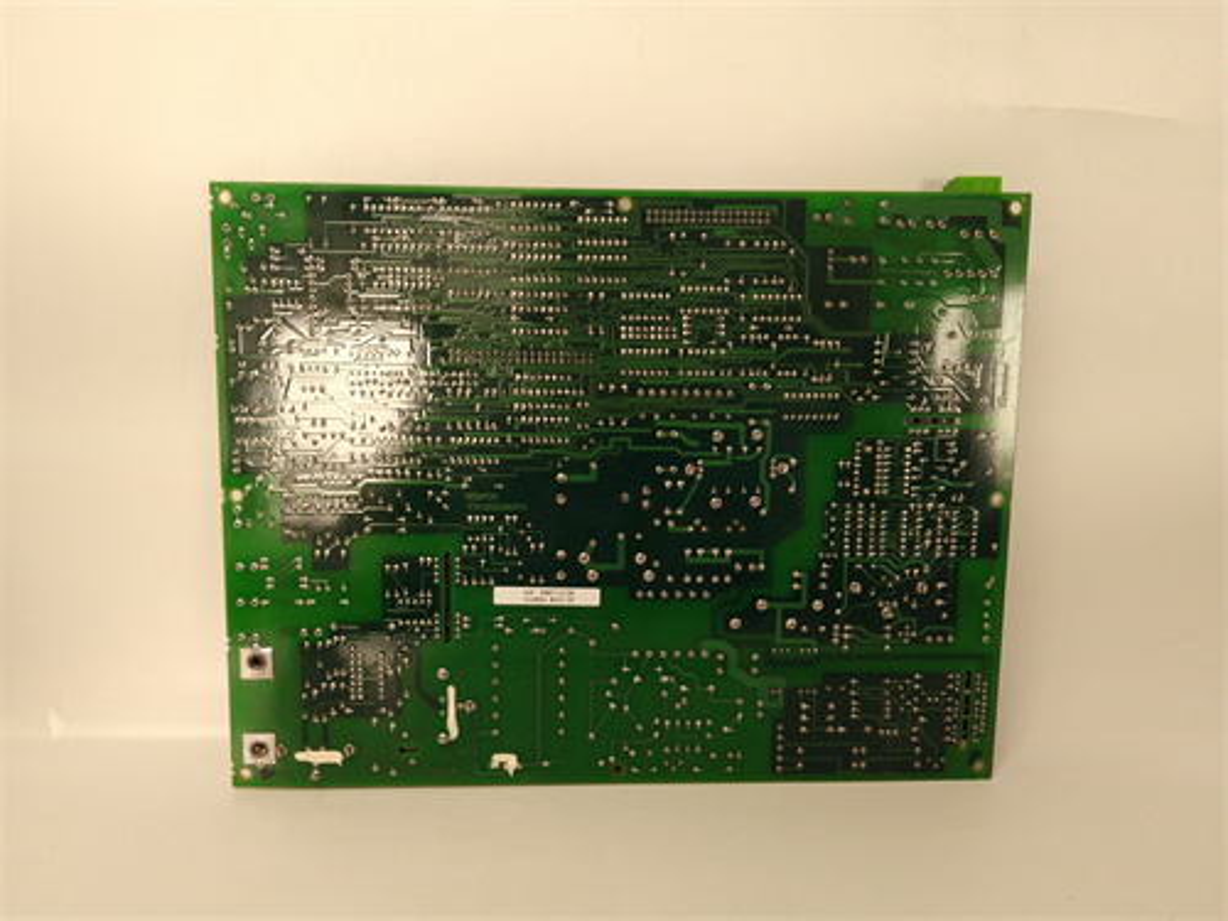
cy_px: 460
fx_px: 958
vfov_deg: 51.4
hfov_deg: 65.3
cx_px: 614
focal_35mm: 27
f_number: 2
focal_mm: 3.79
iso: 162
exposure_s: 1/33
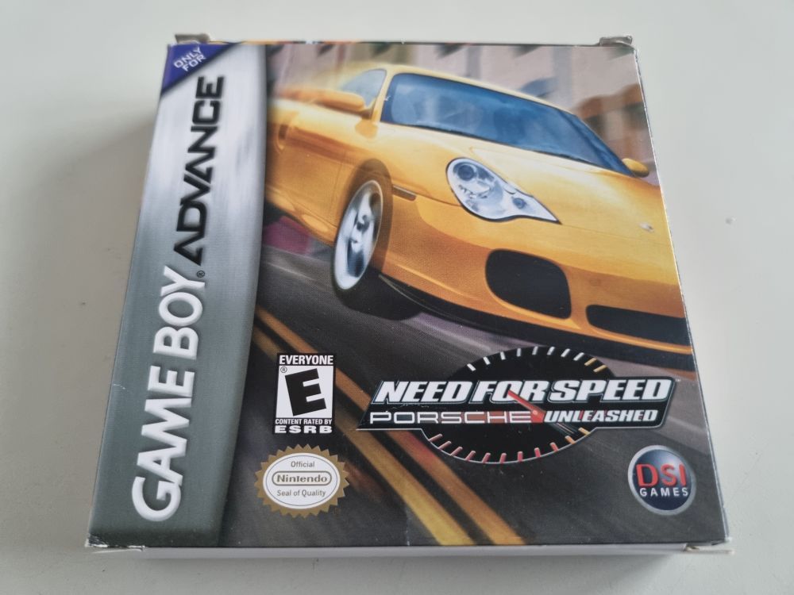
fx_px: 596
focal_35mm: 26
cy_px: 298
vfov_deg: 53.1
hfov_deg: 67.3
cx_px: 397
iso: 640
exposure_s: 1/25
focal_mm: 5.4
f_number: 1.8
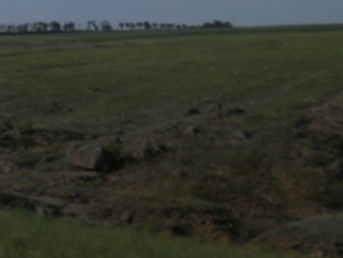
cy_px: 28
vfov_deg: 10.3
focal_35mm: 143
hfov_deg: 12.8
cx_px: -238
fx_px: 1418
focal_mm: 6.72
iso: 80
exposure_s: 1/640
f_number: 5.5
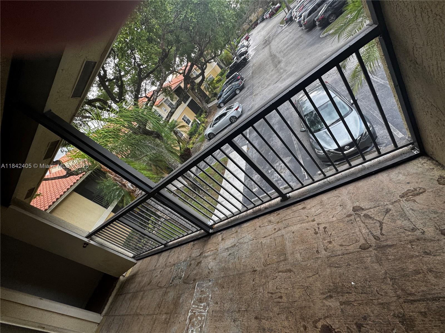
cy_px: 166
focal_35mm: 14
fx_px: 180
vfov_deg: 85.7
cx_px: 222
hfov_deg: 102.1
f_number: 2.2
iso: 100
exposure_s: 1/99
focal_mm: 2.22
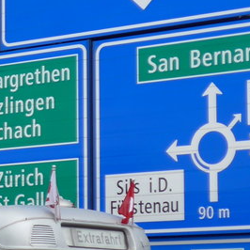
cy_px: 143
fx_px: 1691
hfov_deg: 8.0
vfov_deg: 8.5
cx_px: -277
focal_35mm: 207
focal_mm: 10.7
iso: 80
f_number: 3.3
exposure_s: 1/800
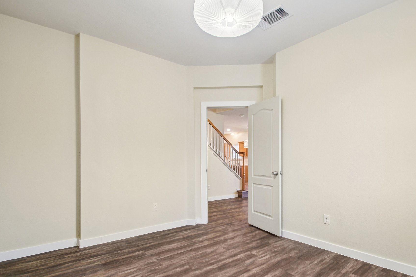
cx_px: 220
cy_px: 155
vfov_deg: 67.2
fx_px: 208
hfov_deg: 89.9
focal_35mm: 18
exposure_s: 1/4
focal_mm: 10
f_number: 8
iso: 400
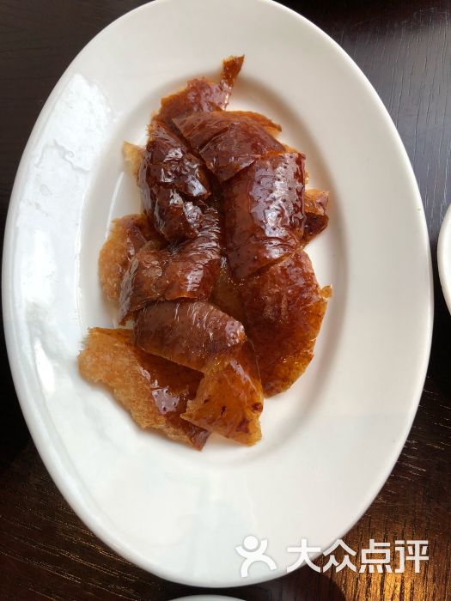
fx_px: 486
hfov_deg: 49.7
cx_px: 226
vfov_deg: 63.4
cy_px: 300
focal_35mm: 28
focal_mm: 4
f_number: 1.8
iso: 40
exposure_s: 1/76
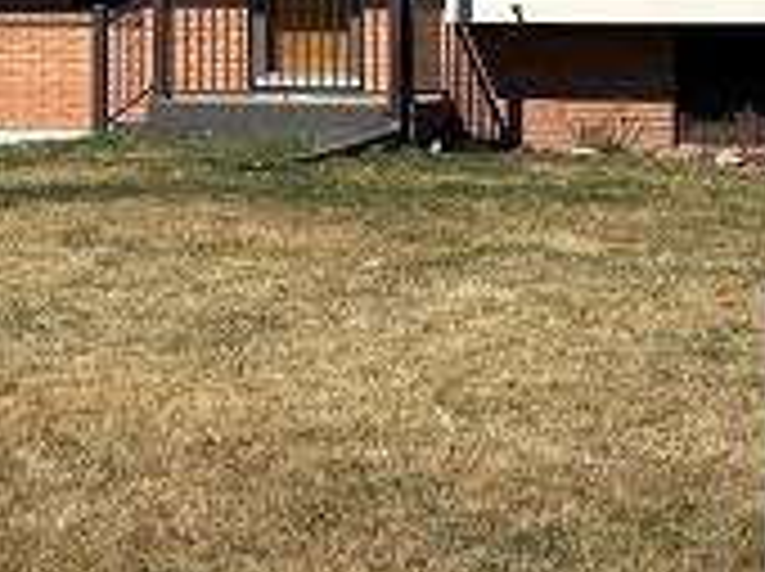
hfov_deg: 19.9
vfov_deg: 14.7
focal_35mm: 98
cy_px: -32
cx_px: 212
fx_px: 2163
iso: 50
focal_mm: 5.96
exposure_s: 1/4854
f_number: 1.6
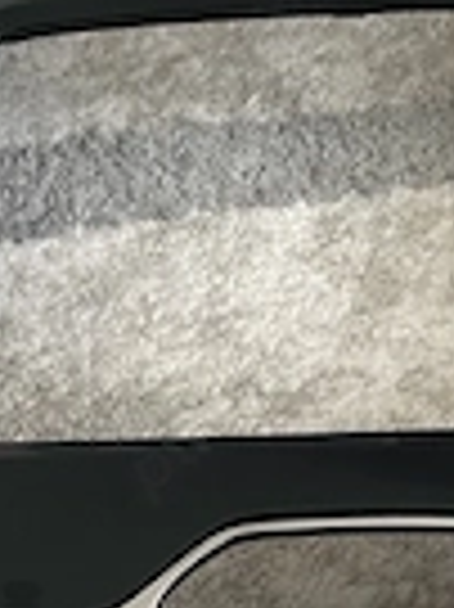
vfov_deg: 25.1
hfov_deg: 18.9
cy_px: 437
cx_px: 364
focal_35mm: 77
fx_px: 1349
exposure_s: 1/60
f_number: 1.6
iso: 125
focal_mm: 4.2
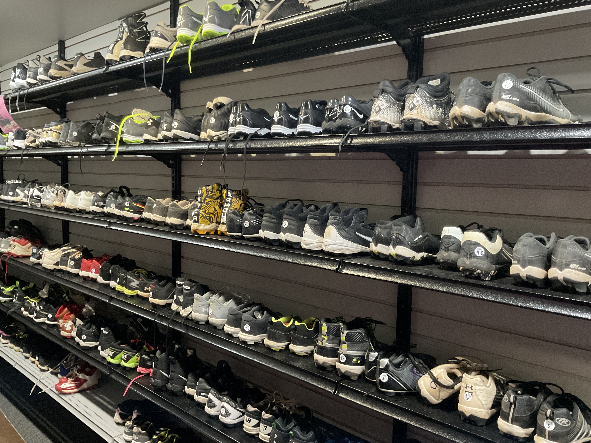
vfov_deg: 48.2
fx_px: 495
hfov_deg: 61.7
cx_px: 296
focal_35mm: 29
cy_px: 222
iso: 500
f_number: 1.8
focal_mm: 3
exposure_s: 1/30
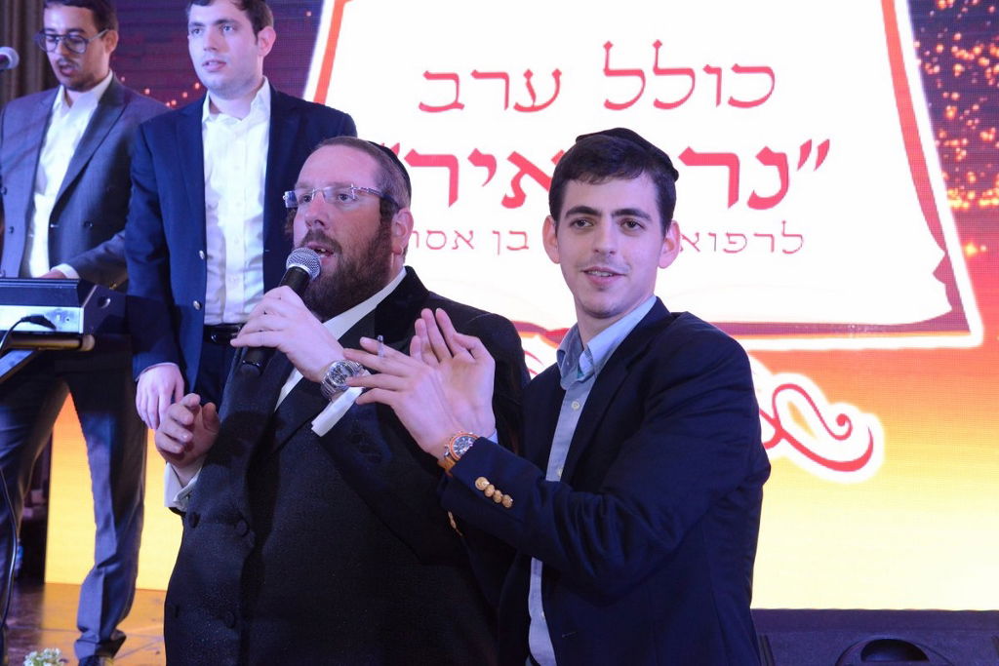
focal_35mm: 52
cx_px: 500
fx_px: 1443
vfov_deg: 26.0
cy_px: 333
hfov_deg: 38.2
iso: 4000
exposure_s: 1/125
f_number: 7.1
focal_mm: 52
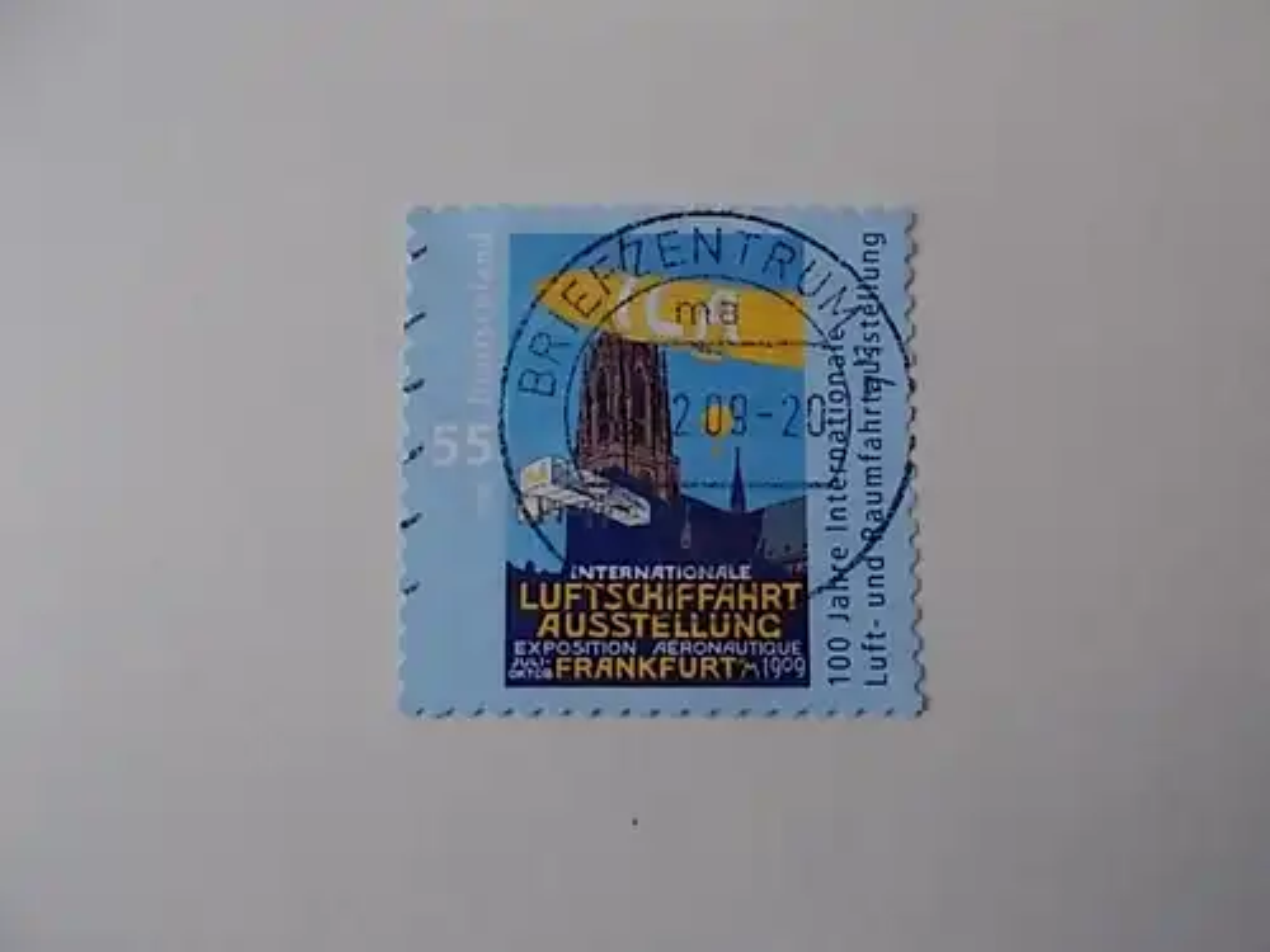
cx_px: 635
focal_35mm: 26
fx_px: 954
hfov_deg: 67.3
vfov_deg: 53.1
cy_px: 476
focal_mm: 4.6
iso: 100
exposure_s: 1/25
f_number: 3.2
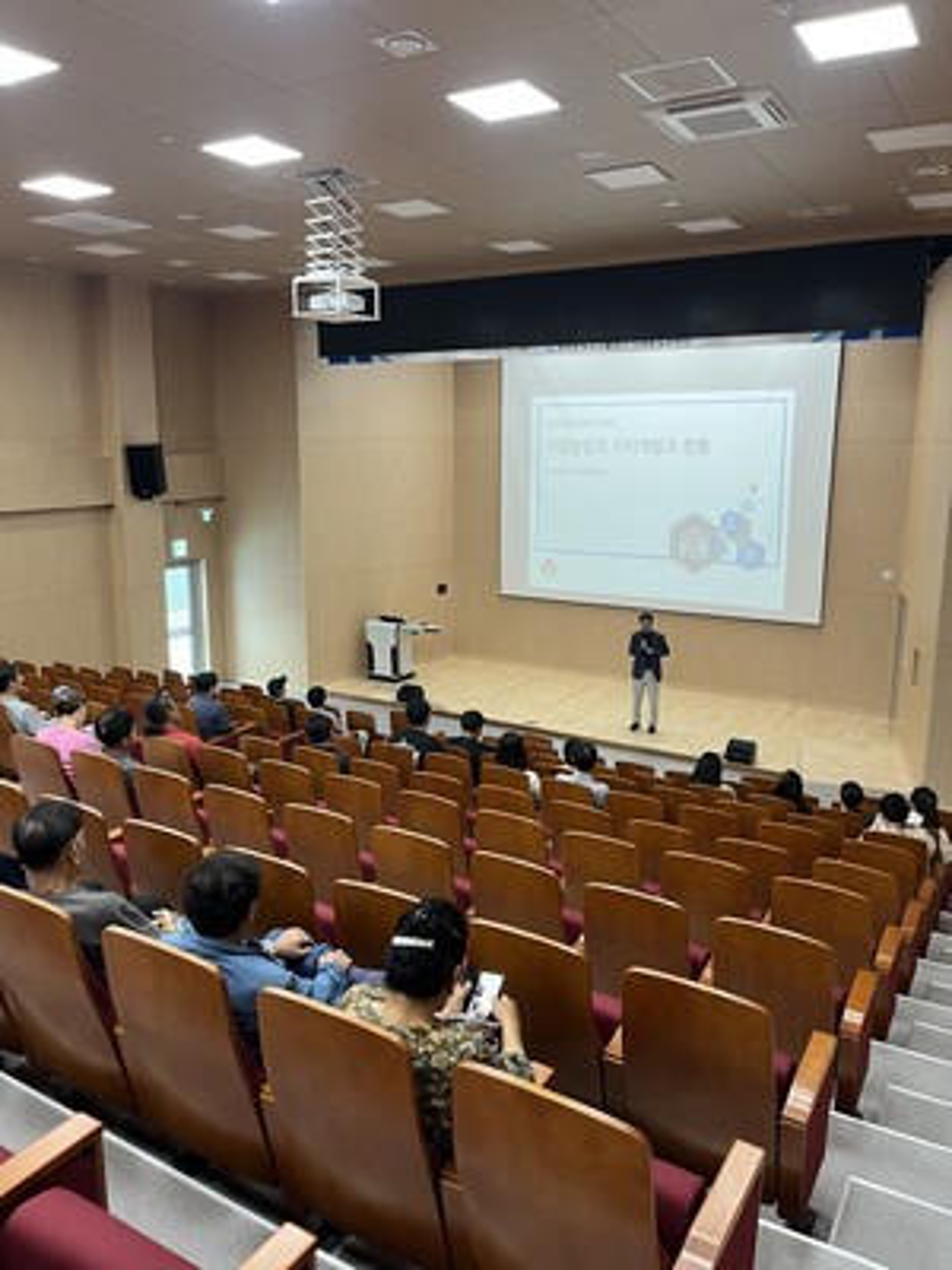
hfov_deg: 53.1
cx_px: 476
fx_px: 953
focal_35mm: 26
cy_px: 635
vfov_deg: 67.3
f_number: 1.6
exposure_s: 1/60
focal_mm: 5.1
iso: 125
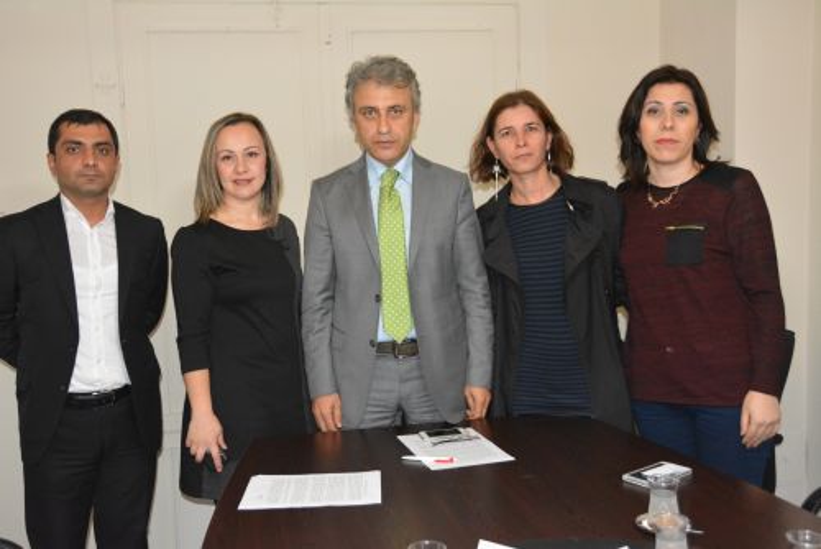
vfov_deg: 34.3
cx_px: 410
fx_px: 890
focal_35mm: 39
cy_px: 274
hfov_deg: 49.5
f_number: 3.8
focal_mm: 26
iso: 3200
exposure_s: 1/60
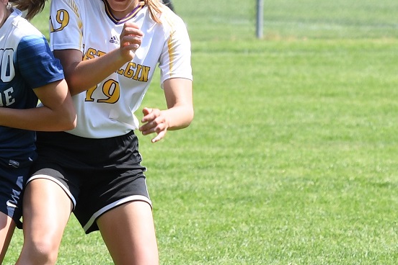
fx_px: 3549
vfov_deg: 4.3
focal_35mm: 321
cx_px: 44
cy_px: 172
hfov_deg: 6.4
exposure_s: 1/1000
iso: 280
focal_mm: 112
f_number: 5
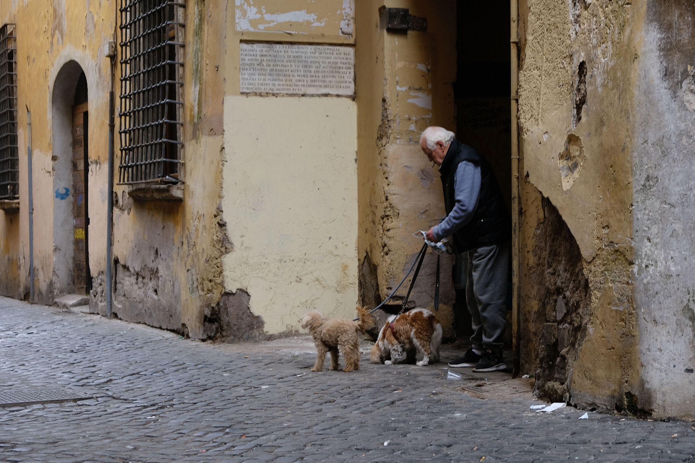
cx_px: 351
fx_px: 1351
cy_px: 235
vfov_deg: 19.5
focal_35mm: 70
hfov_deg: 28.8
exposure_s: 1/30
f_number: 5
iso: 200
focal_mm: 46.3
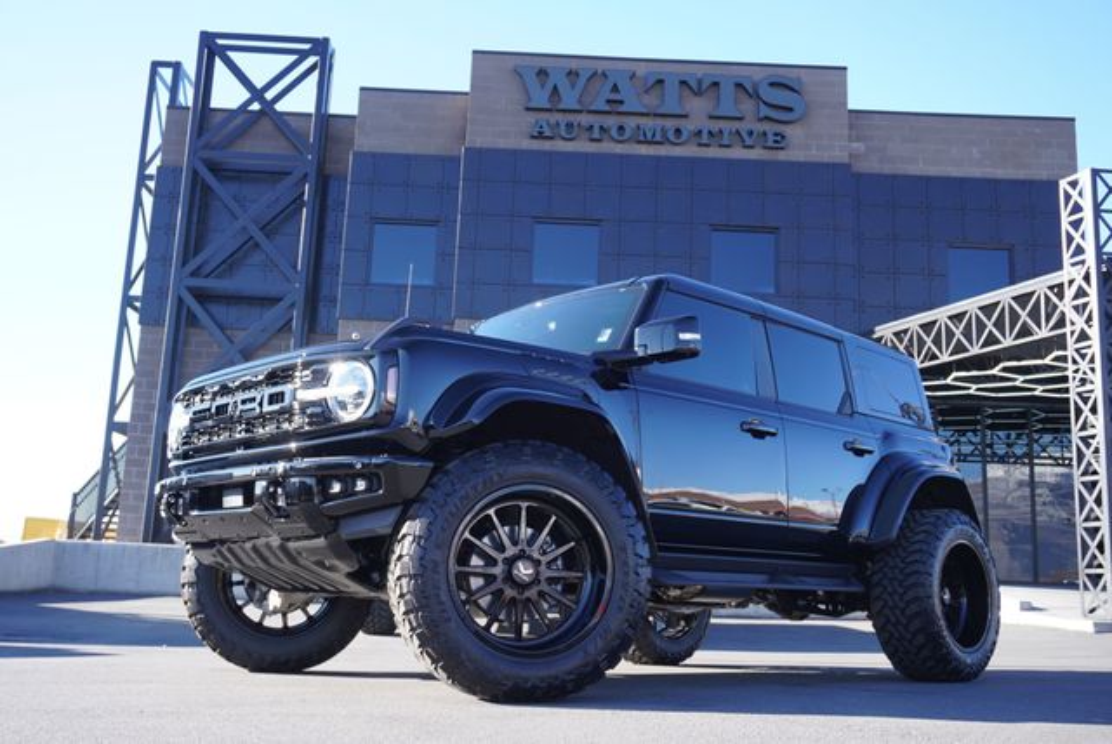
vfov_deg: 36.9
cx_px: 556
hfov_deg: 53.1
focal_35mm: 36
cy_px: 372
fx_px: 1113
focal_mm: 24
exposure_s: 1/100
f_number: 5.6
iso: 100
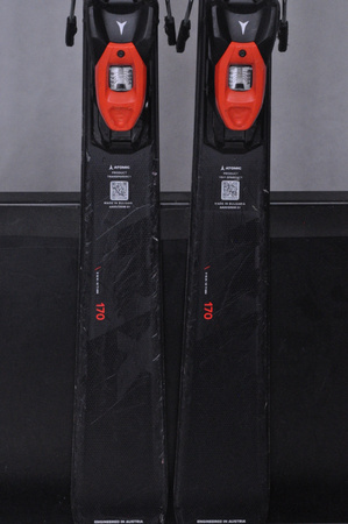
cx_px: 174
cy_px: 262
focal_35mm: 112
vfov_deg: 18.2
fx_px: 1635
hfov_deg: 12.2
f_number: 9.5
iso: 3200
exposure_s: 1/125
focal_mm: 75
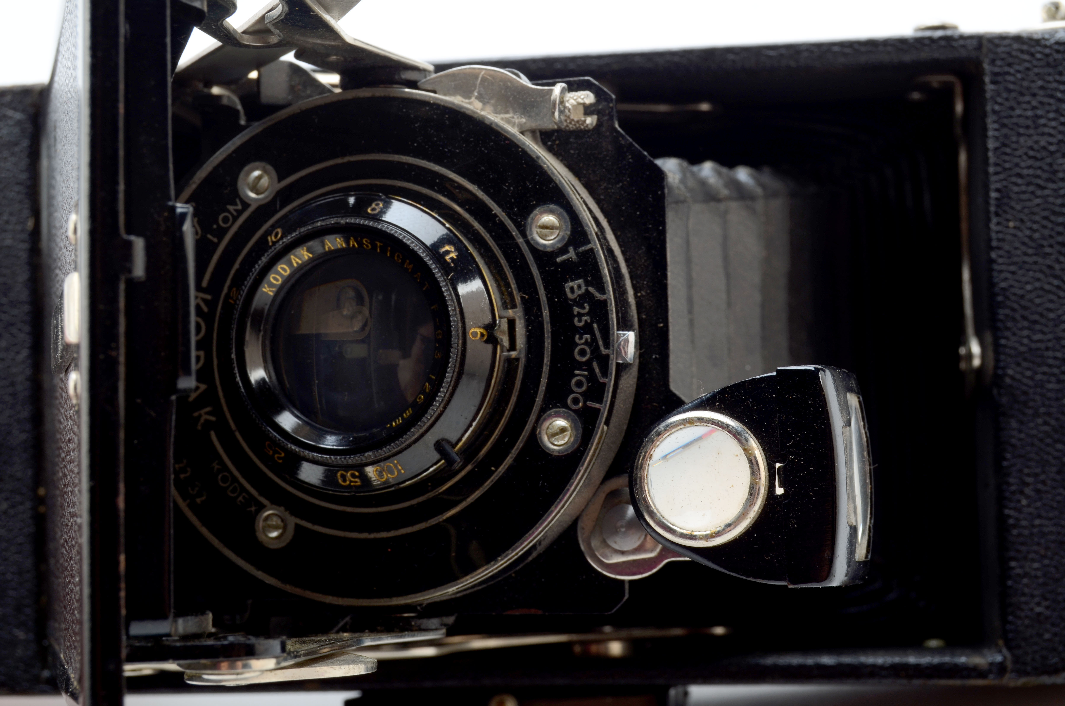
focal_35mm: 82
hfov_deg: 24.7
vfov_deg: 16.5
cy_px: 353
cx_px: 532
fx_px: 2436
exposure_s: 1/160
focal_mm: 55
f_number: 16
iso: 100
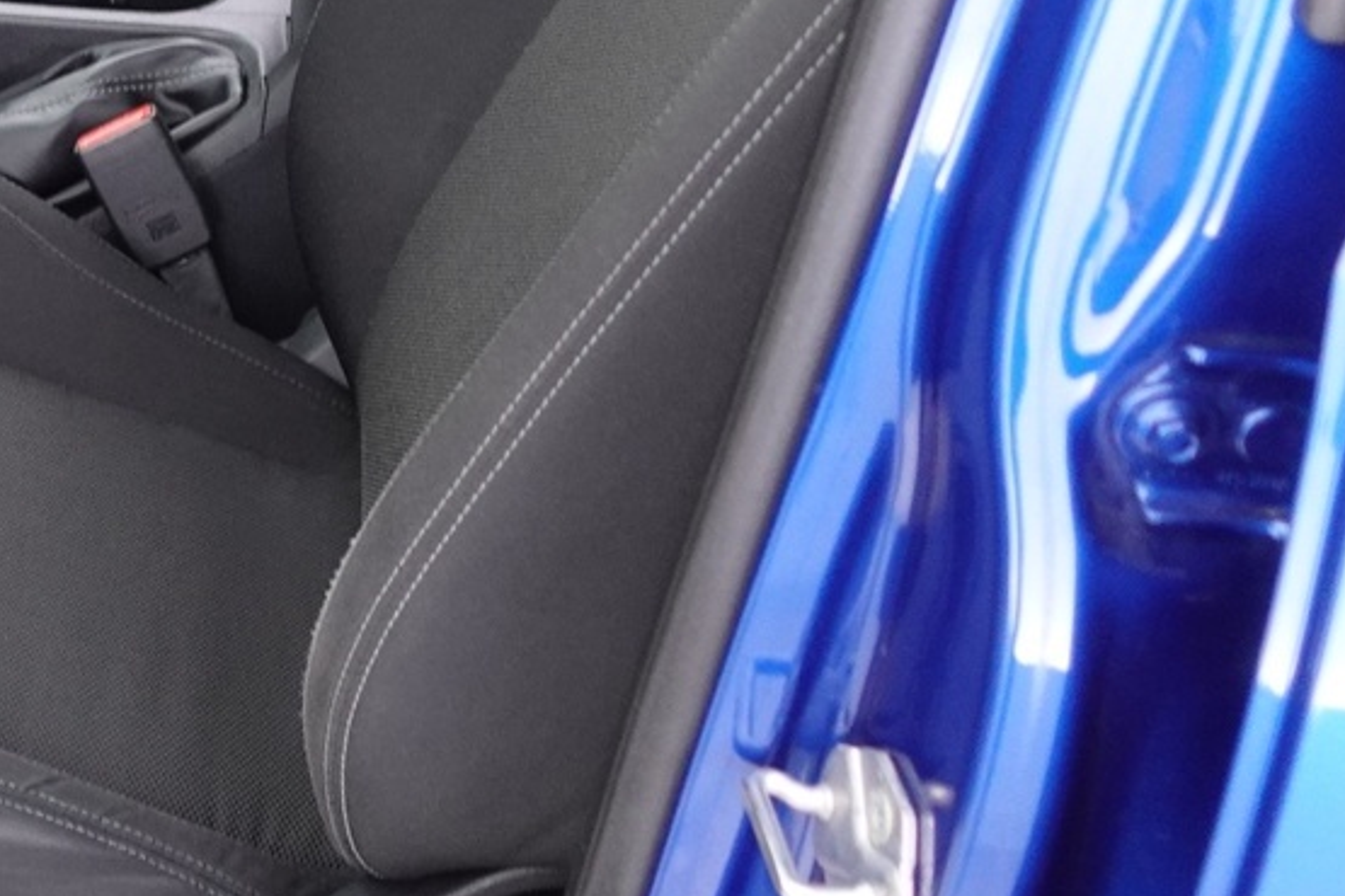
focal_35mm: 70
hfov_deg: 26.3
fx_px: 2615
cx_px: -189
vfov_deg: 19.3
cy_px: 240
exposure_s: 1/10
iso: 800
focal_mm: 9.4
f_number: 1.8
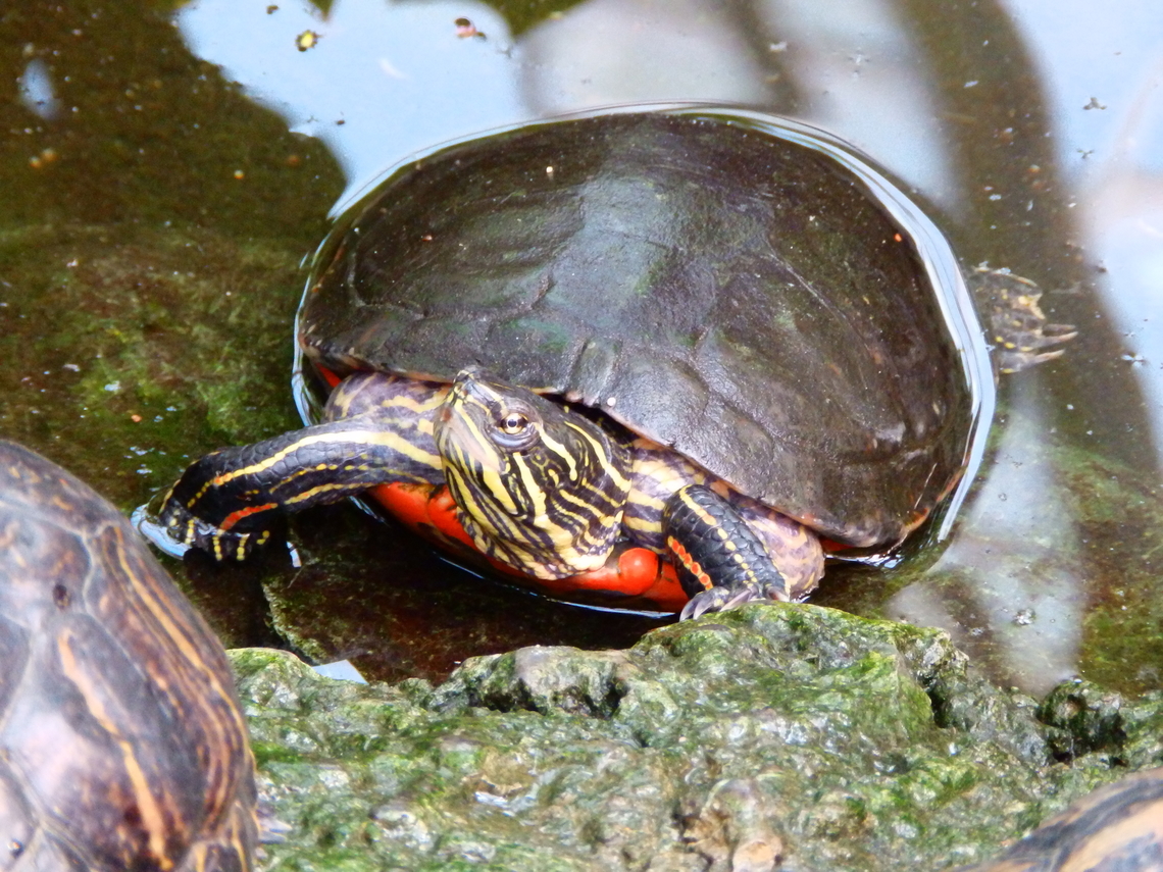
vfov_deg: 4.1
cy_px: 436
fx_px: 12297
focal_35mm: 366
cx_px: 582
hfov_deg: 5.4
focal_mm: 65.5
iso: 800
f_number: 5.6
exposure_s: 1/40
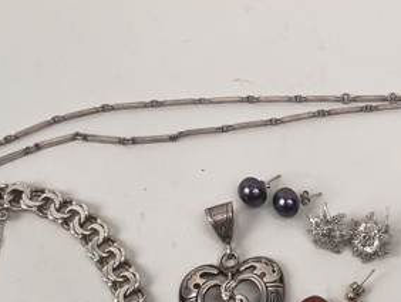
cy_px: 164
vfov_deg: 21.6
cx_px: 374
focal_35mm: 68
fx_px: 788
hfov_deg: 27.3
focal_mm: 5.56
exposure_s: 1/126
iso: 100
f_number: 1.8
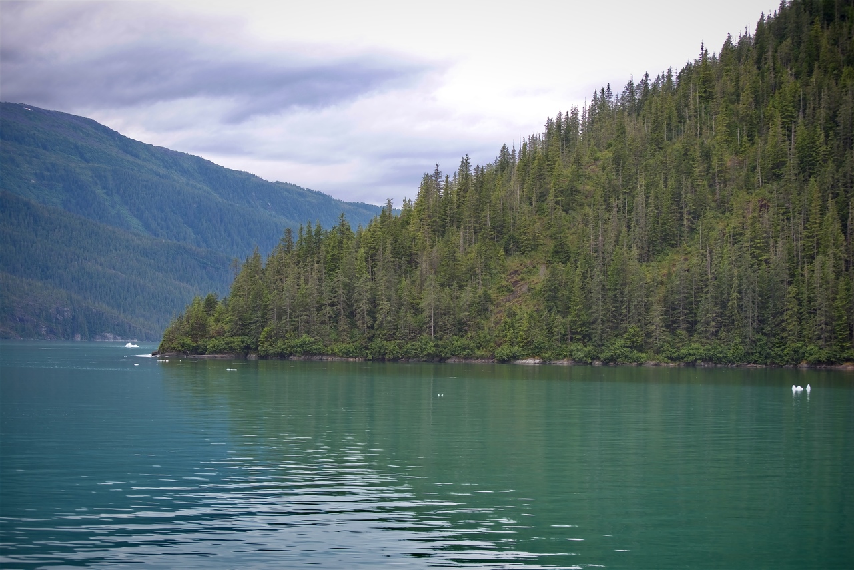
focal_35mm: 70
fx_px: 1661
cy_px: 285
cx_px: 427
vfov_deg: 19.5
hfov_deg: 28.8
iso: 100
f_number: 5.6
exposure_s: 1/160
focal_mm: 70
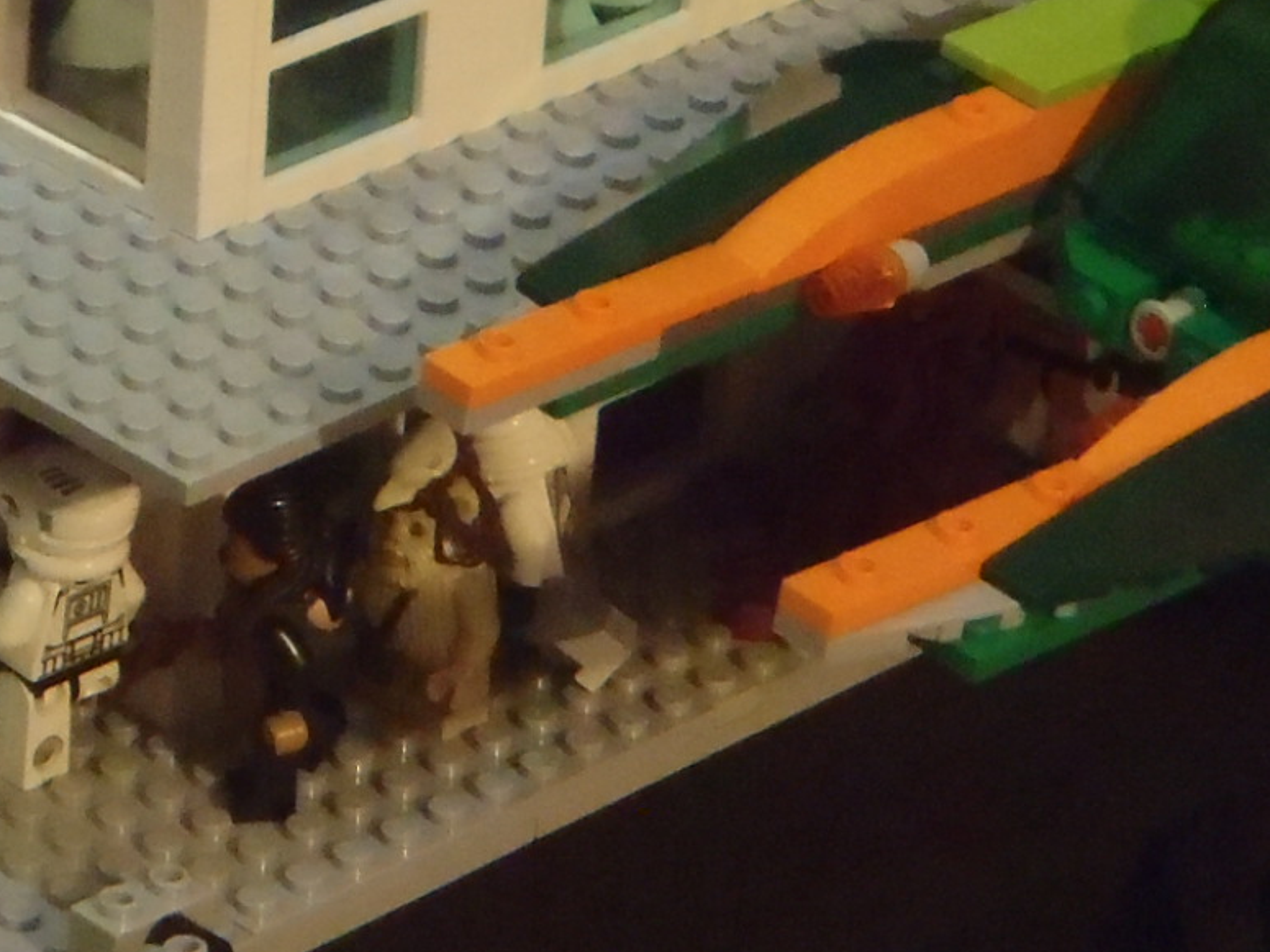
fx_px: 7080
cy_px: 321
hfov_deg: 10.2
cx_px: 356
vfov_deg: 7.7
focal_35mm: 193
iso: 800
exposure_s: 1/8
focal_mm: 13.18
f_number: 4
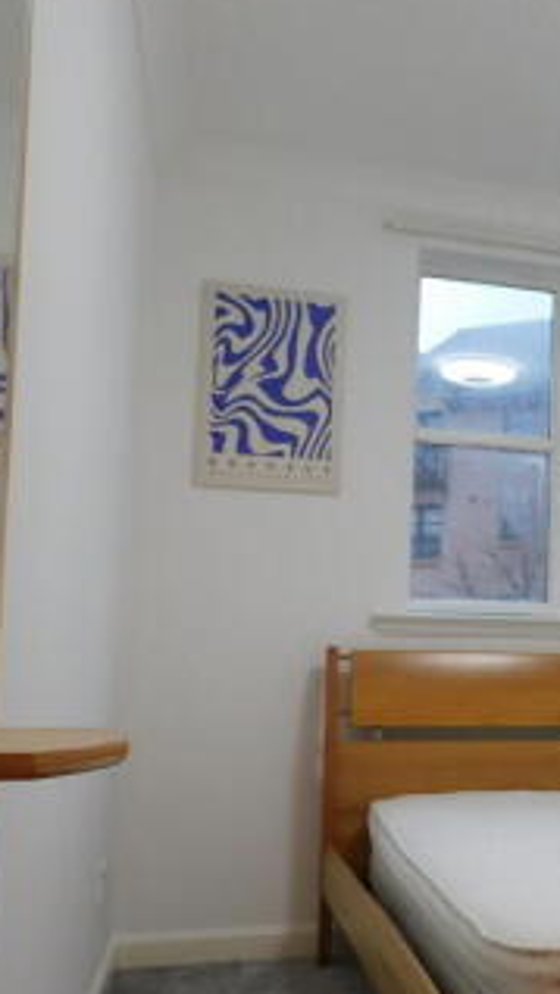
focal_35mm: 46
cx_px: 743
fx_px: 1214
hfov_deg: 22.9
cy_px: 586
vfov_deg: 44.4
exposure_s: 1/30
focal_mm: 4
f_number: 3
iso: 140
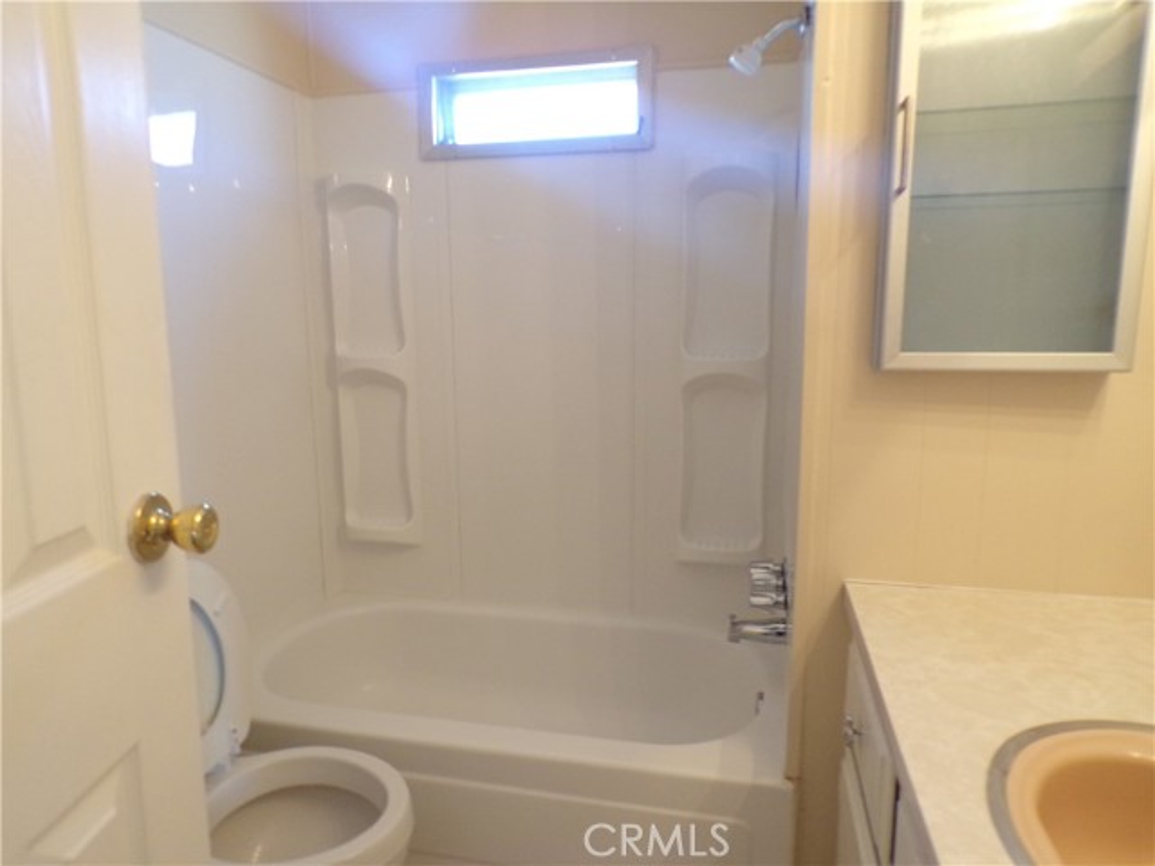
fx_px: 801
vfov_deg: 56.8
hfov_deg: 71.6
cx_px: 578
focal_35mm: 24
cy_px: 433
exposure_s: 1/17
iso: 216
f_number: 3
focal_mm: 4.3
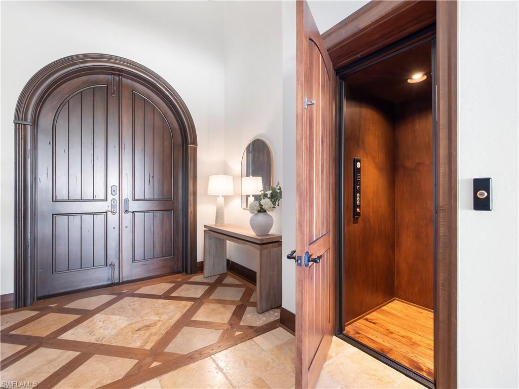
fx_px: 240
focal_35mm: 16
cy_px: 194
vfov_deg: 78.1
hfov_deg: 94.5
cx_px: 260
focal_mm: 8
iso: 200
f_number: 7.1
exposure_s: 1
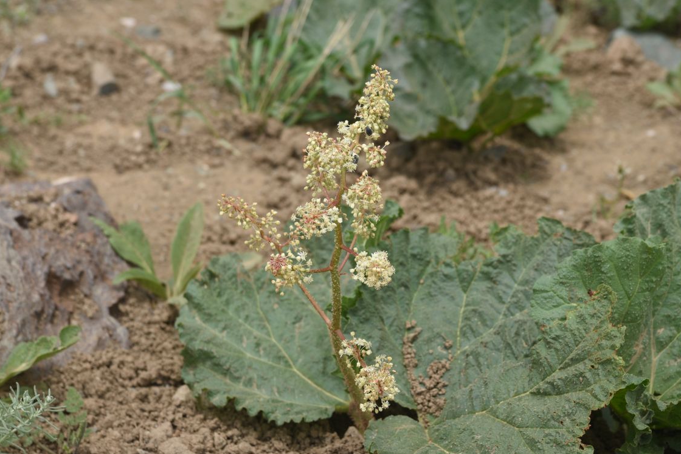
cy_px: 243
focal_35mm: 65
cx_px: 355
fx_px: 1230
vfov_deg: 20.9
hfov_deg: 31.0
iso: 160
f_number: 6.3
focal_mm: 56
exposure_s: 1/500
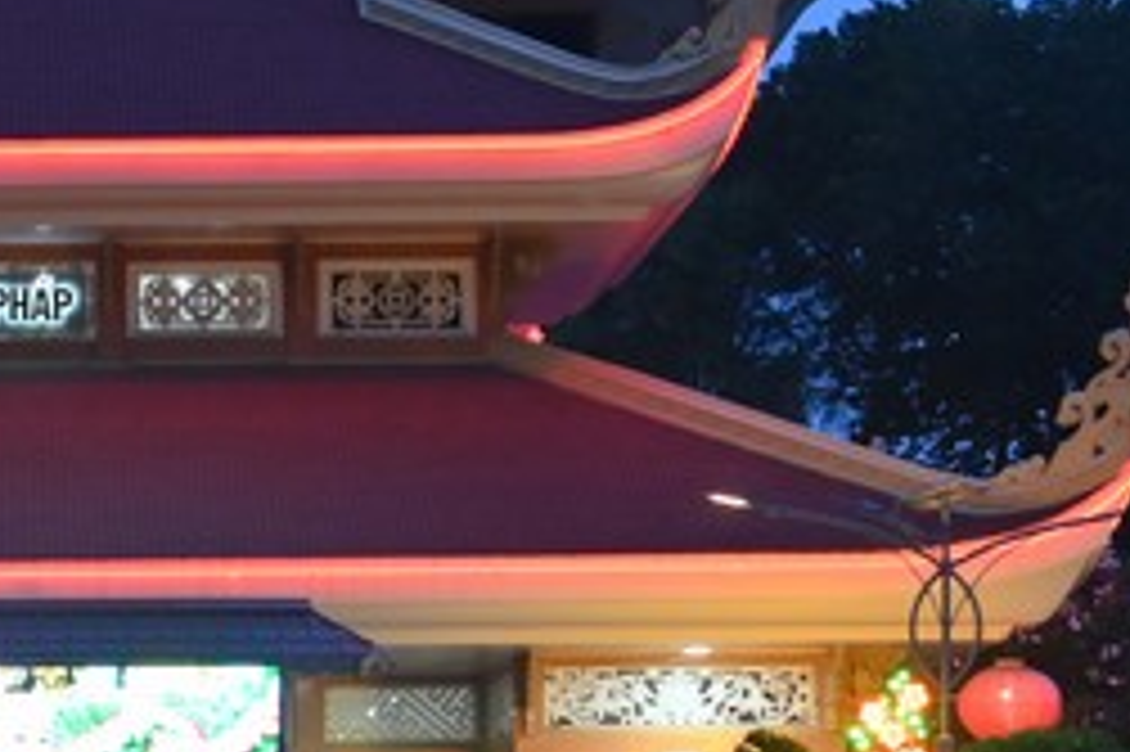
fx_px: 5677
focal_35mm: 181
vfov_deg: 7.5
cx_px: -122
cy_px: 858
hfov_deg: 11.2
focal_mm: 70
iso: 1250
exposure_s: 1/160
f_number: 2.8
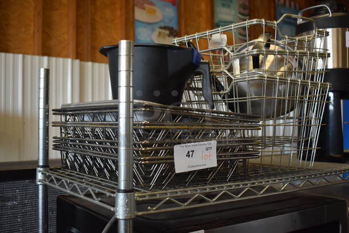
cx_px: 174
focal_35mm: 40
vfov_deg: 33.1
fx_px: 393
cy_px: 116
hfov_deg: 47.9
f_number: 4
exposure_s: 1/160
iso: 800
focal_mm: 27
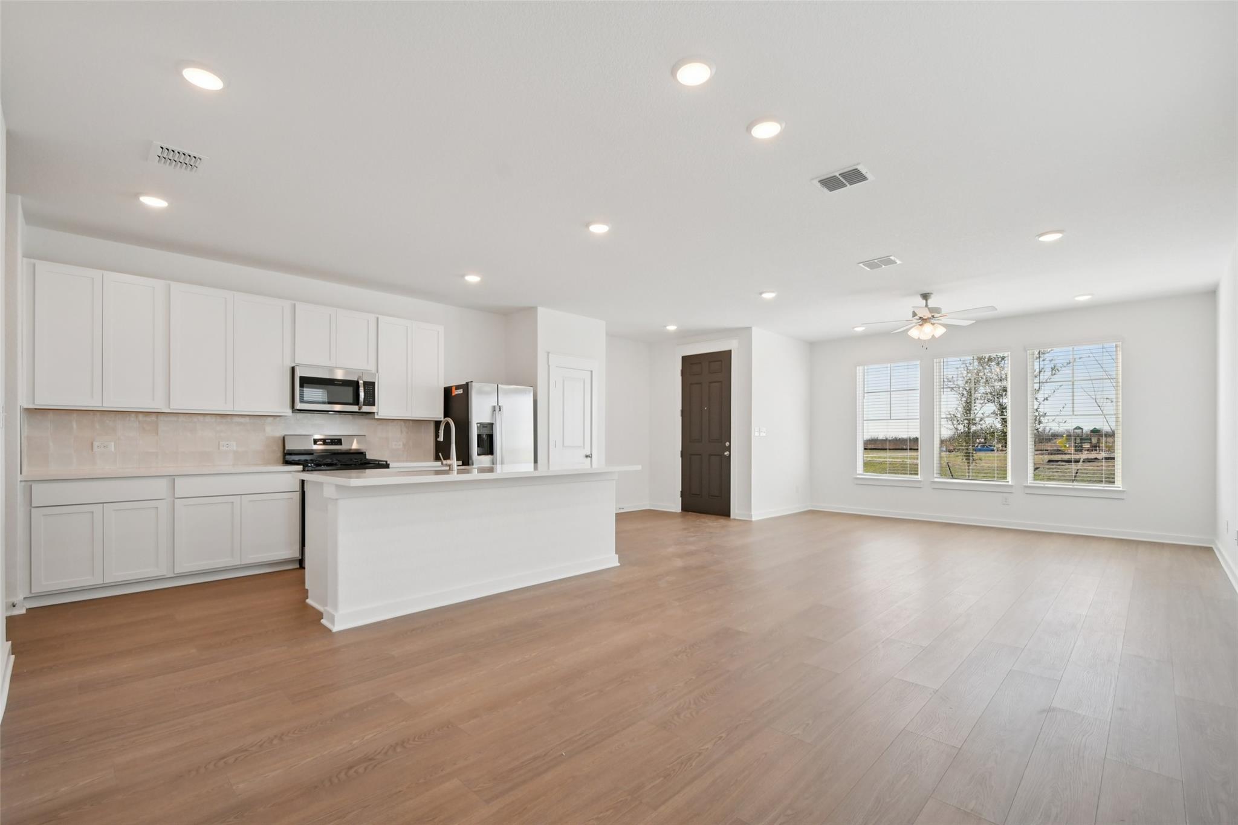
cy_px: 412
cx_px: 619
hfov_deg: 100.4
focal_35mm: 15
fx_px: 516
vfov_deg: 77.3
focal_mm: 10
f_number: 8
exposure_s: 1/160
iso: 400
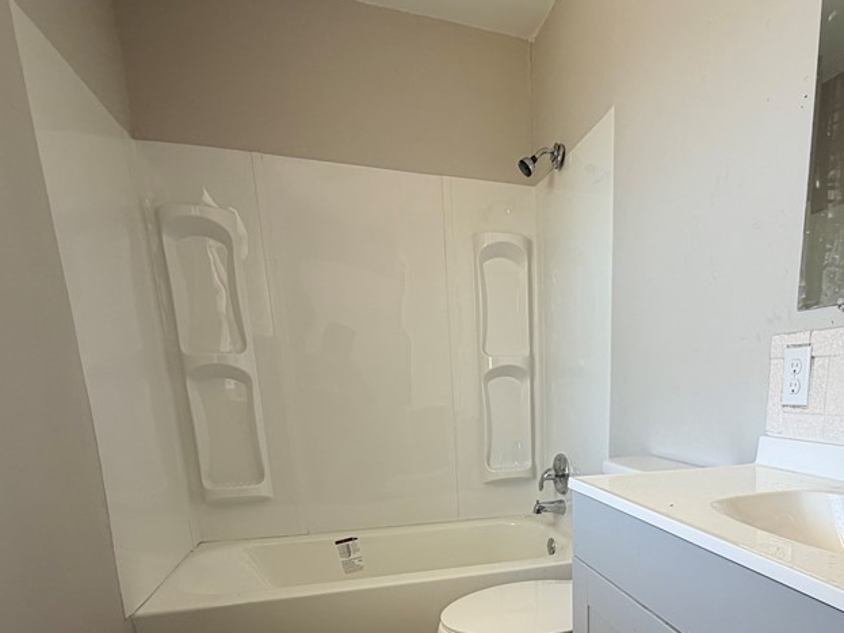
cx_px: 557
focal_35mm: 23
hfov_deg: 71.9
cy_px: 503
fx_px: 561
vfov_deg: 54.9
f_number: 2.2
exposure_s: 1/121
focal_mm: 2.22
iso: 100
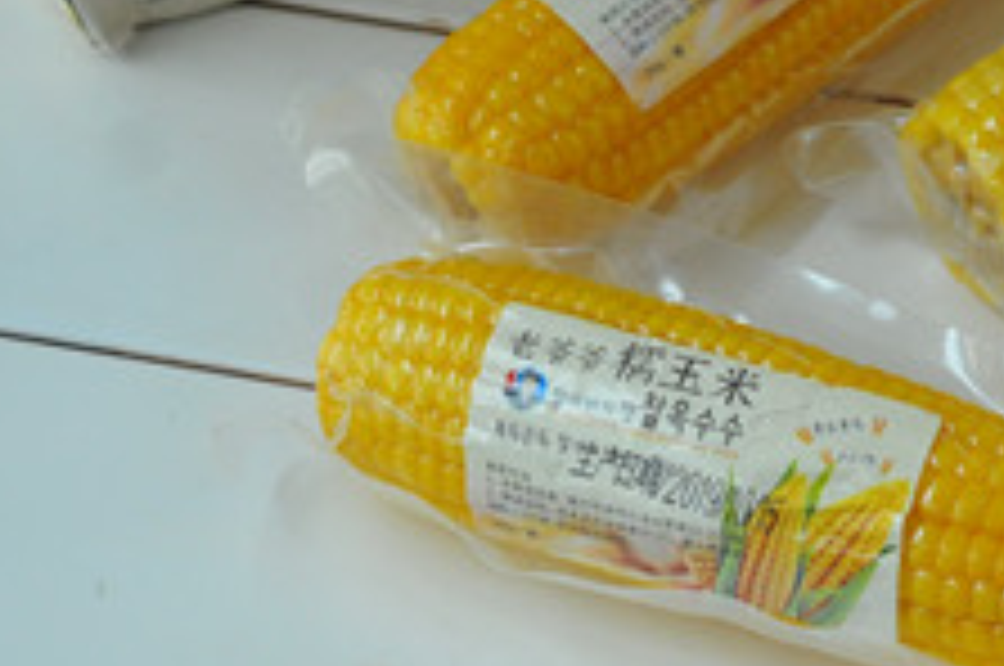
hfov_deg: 10.4
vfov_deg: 7.0
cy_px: 178
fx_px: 5430
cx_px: 1216
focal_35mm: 195
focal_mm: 50
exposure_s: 1/640
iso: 800
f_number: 3.5
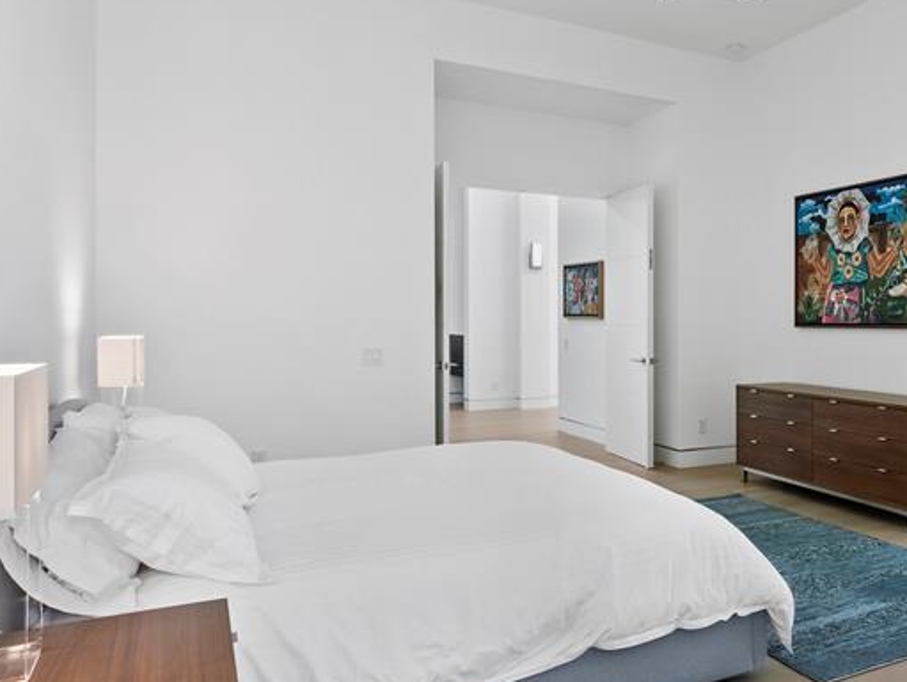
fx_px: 734
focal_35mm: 28
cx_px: 653
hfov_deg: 60.7
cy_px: 332
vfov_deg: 49.8
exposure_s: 1/5
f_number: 10
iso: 250
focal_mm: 7
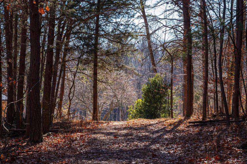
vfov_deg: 16.1
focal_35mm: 85
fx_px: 583
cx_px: 135
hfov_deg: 23.9
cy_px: 75
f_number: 9
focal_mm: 70
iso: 400
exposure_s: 1/250
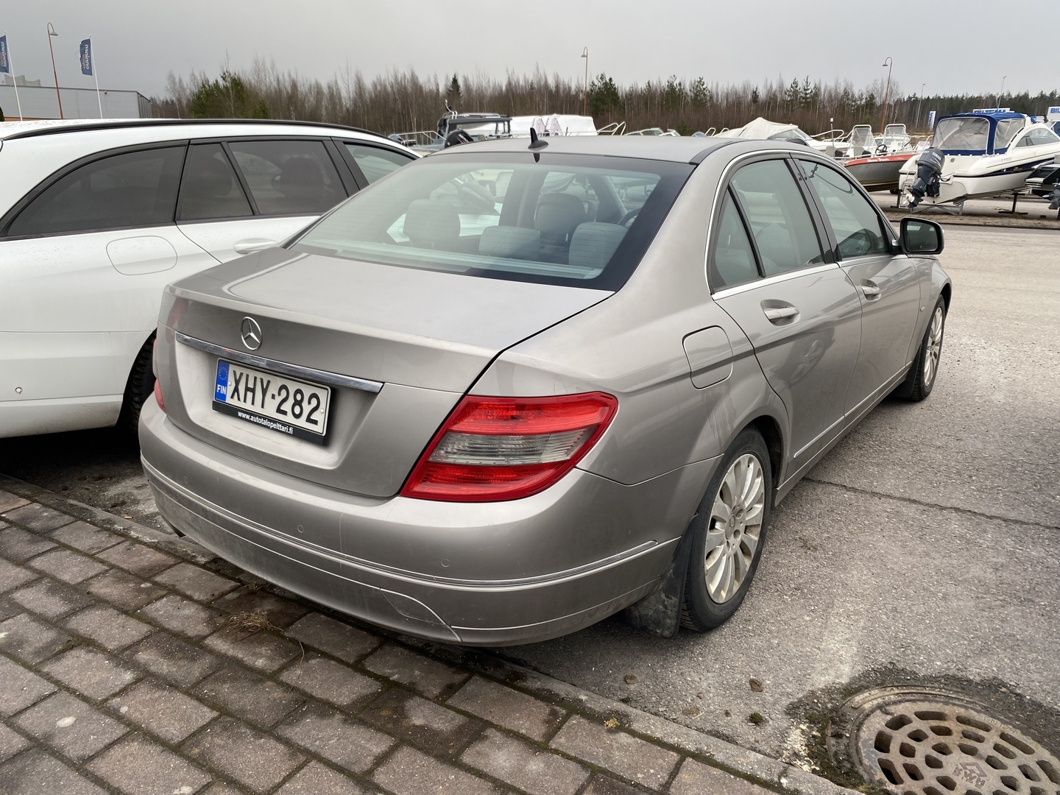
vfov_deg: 53.1
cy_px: 398
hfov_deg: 67.3
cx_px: 530
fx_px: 796
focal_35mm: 26
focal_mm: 4.25
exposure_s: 1/412
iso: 32
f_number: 1.8
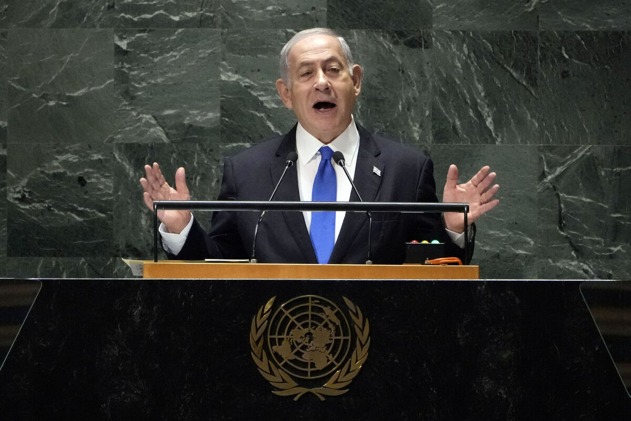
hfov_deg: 3.4
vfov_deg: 2.3
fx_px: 10516
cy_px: 210
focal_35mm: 600
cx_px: 316
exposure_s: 1/250
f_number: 5.6
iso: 6400
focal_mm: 400
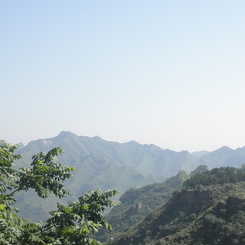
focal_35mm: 79
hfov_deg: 21.8
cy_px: 176
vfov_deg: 21.8
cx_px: 174
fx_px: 633
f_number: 9.6
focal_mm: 7.9
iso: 64
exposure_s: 1/80
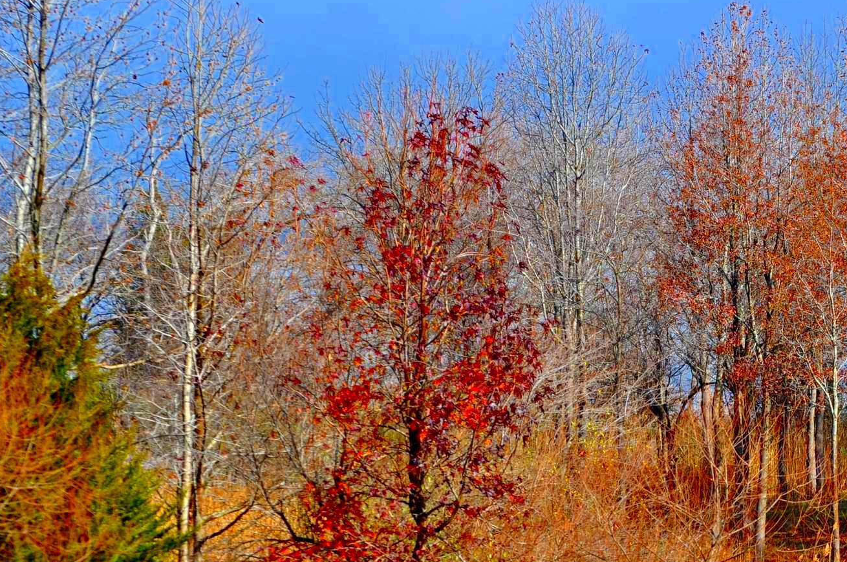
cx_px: 658
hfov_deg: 7.2
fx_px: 6721
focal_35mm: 286
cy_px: 329
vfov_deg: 4.8
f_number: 9
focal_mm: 122
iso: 200
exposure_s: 1/320
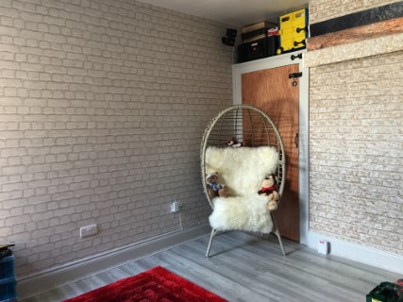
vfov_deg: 48.2
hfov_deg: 61.7
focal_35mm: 29
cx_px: 202
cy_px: 151
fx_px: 338
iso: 40
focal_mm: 4.15
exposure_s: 1/17
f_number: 2.2
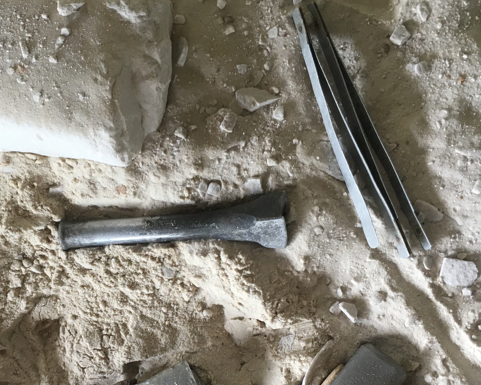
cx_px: 140
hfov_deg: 35.4
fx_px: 740
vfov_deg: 28.6
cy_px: 303
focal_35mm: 52
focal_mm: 4.15
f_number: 2.2
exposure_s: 1/33
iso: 50
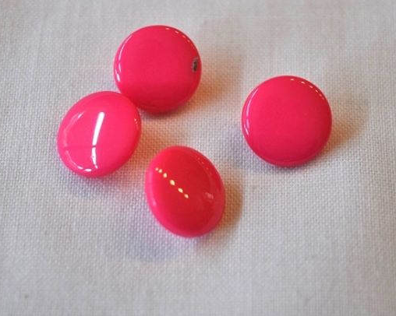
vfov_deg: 12.7
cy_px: 113
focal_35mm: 122
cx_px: 178
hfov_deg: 15.8
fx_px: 1426
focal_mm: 55
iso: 450
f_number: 5.6
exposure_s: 1/60
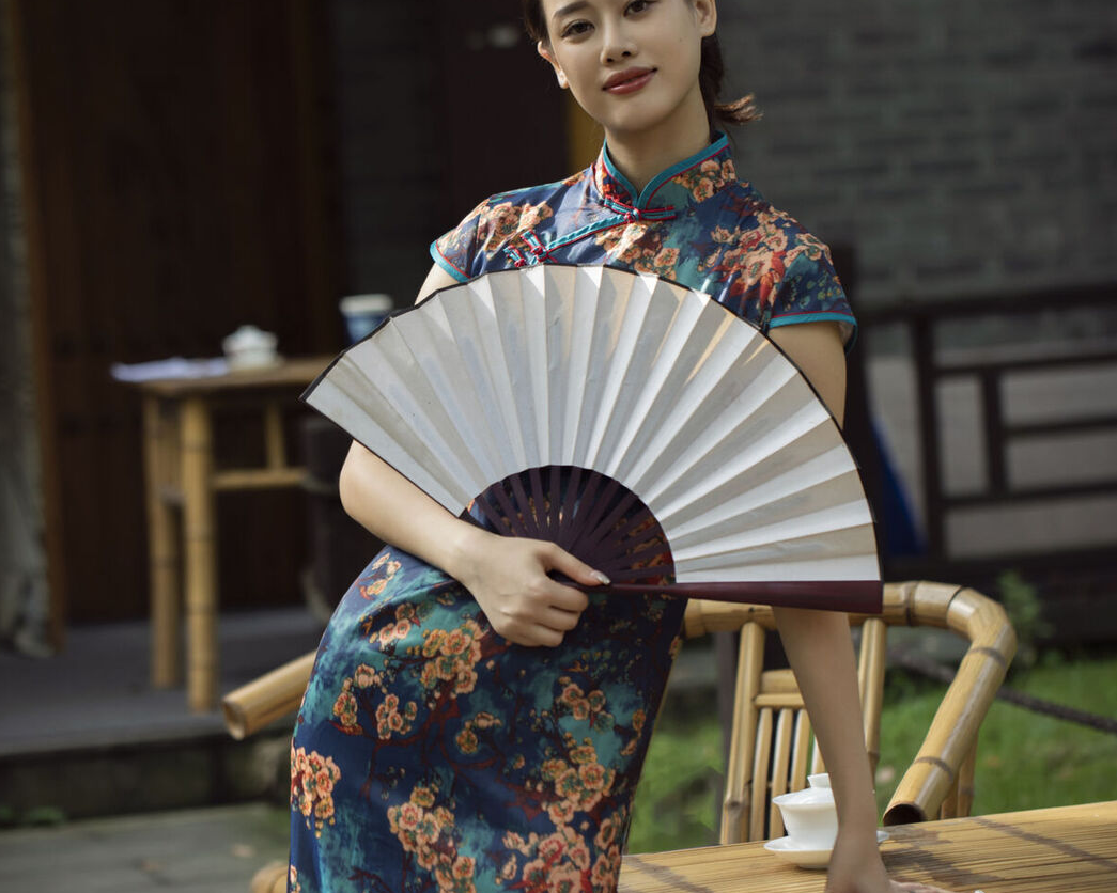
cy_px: 527
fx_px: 4628
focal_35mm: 140
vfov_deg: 11.0
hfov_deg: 13.8
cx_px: 557
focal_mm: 100
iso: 160
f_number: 3.5
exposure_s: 1/200
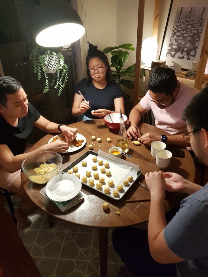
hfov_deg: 53.1
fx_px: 208
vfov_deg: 67.3
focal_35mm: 26
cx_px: 104
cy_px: 138
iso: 500
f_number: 1.7
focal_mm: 4.3
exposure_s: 1/50
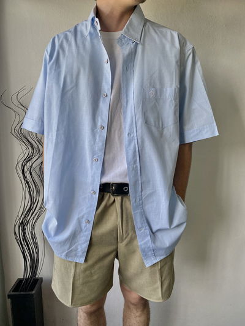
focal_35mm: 26
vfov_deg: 67.3
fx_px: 245
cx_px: 122
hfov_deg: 53.1
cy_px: 163
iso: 100
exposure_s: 1/121
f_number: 1.8
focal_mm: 4.25
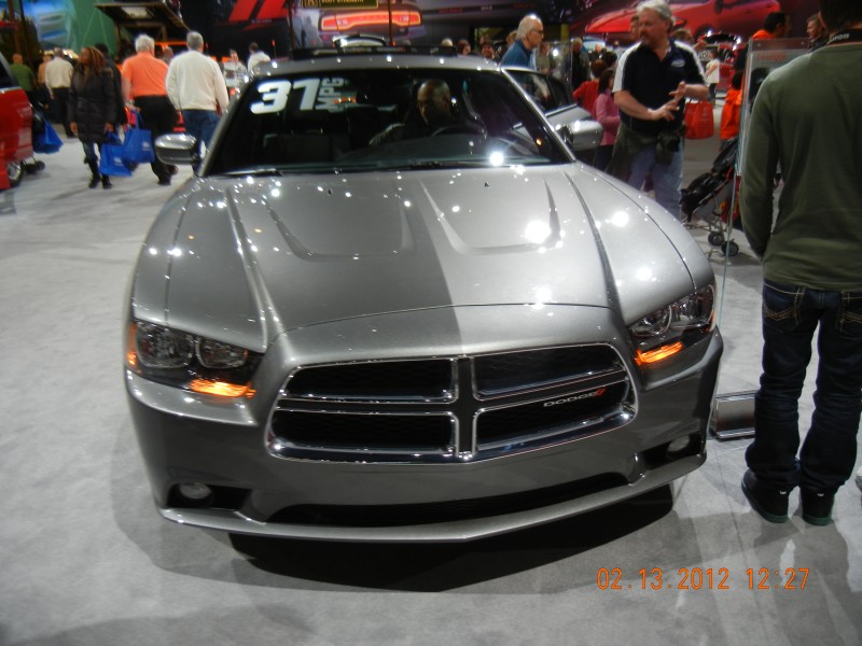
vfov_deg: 46.8
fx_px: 747
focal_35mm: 30
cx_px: 431
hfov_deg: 60.0
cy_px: 323
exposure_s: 1/60.1
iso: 160
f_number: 3.5
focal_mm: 5.4
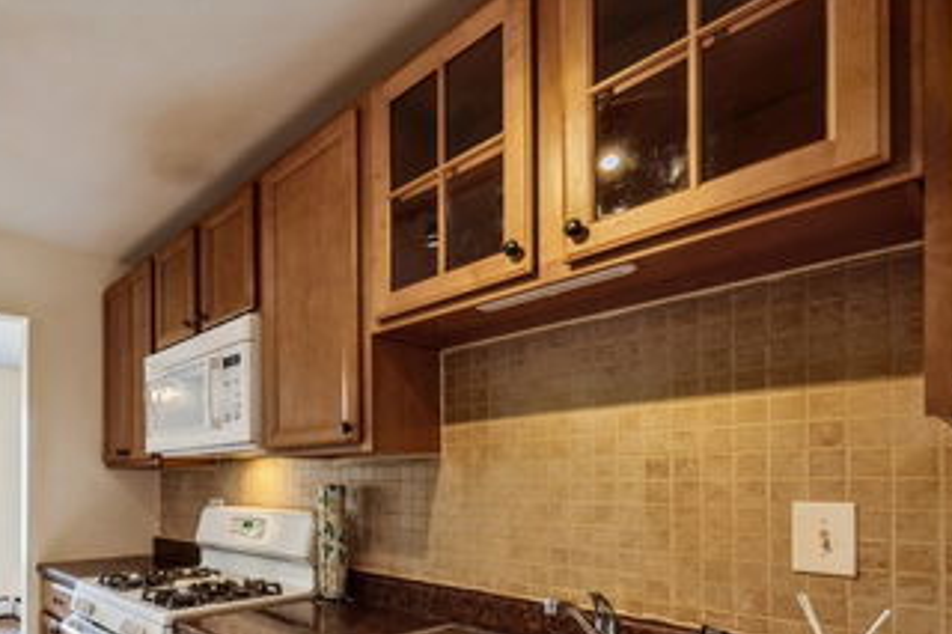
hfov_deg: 76.4
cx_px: 262
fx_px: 555
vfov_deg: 56.8
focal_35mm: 21
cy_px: 467
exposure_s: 1/10
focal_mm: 14
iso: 200
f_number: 9
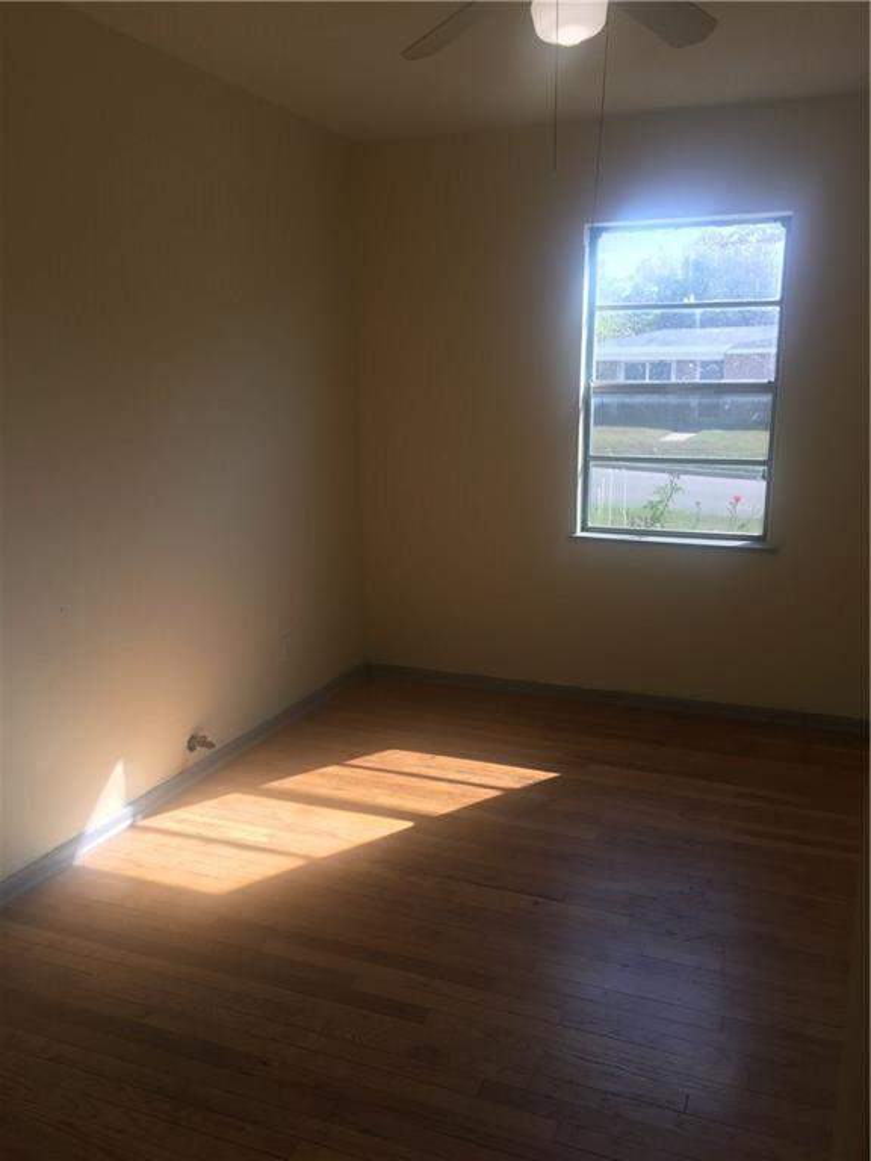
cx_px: 436
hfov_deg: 48.2
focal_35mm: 29
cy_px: 580
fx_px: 973
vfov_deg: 61.7
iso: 25
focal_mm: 4.15
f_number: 2.2
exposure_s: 1/187
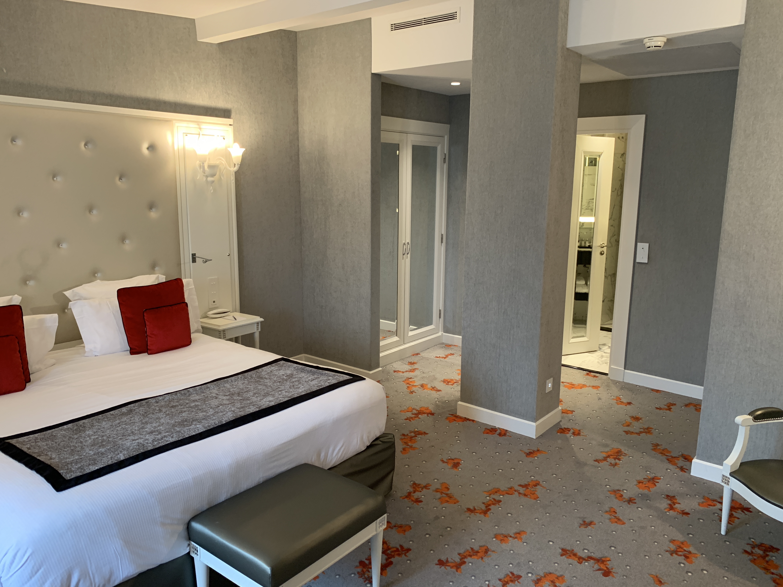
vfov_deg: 53.1
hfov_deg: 67.3
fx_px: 588
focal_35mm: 26
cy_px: 294
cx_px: 392
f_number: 1.8
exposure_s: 1/50
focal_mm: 4.25
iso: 160
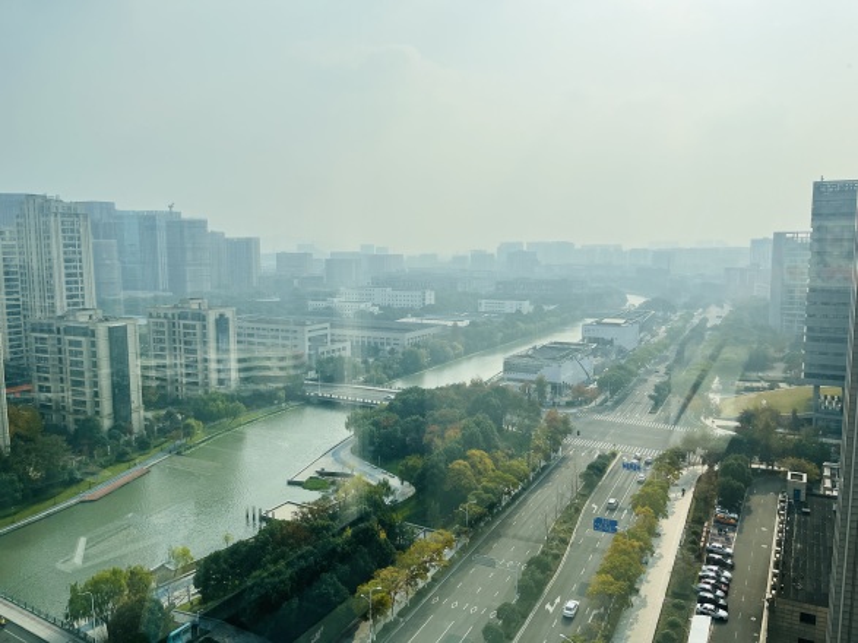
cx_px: 429
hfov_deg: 67.3
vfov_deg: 53.0
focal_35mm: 26
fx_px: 644
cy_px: 322
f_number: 1.6
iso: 50
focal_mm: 5.1
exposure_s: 1/6494
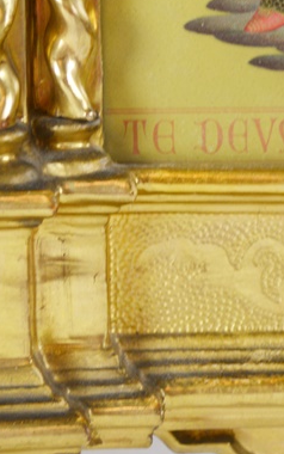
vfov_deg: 13.8
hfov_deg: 8.5
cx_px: 389
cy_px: 188
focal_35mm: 152
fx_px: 1880
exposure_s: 1/80
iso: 400
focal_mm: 42
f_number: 5.3
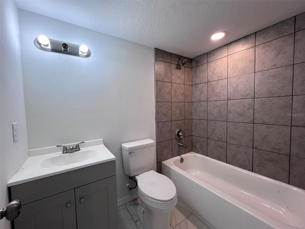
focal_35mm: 13
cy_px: 114
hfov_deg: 106.2
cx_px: 152
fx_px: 115
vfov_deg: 89.9
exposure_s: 1/120
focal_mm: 1.57
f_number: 1.8
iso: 125
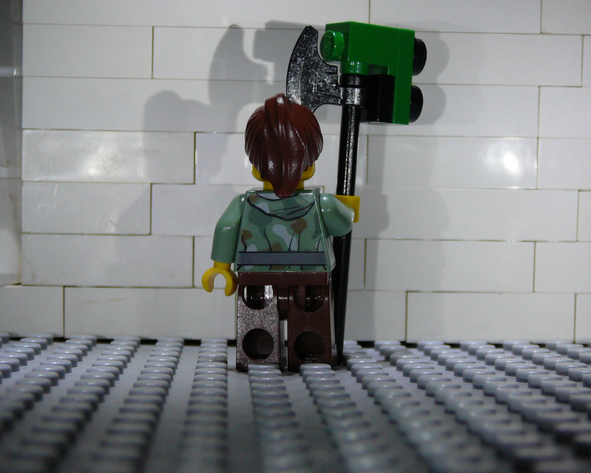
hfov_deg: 25.7
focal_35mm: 74
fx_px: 1294
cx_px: 291
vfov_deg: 20.7
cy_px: 236
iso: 200
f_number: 3.7
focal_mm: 10.5
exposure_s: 1/30
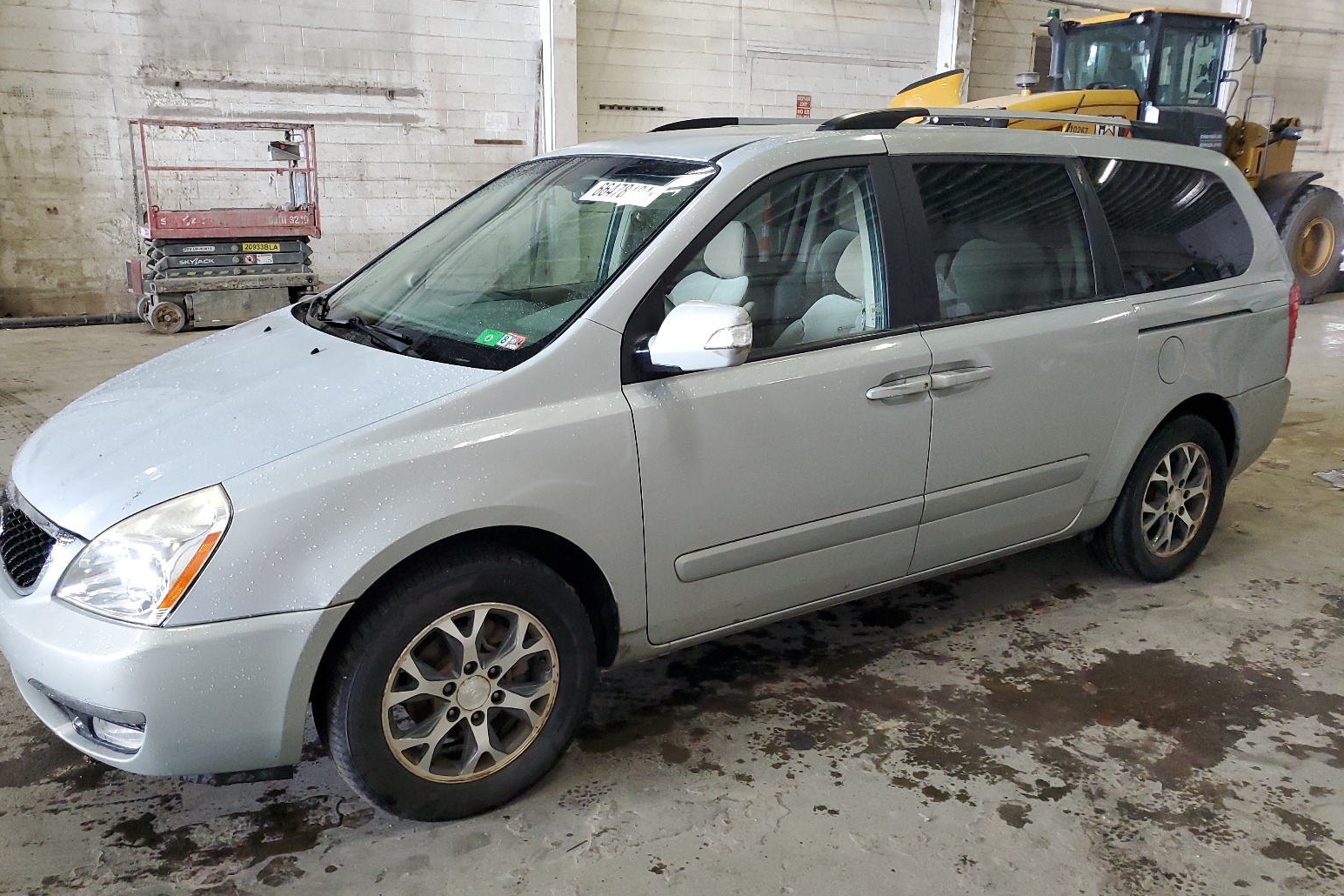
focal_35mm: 28
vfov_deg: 46.4
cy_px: 484
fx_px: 1045
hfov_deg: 65.5
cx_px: 650
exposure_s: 1/60.2
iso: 285
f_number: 1.5
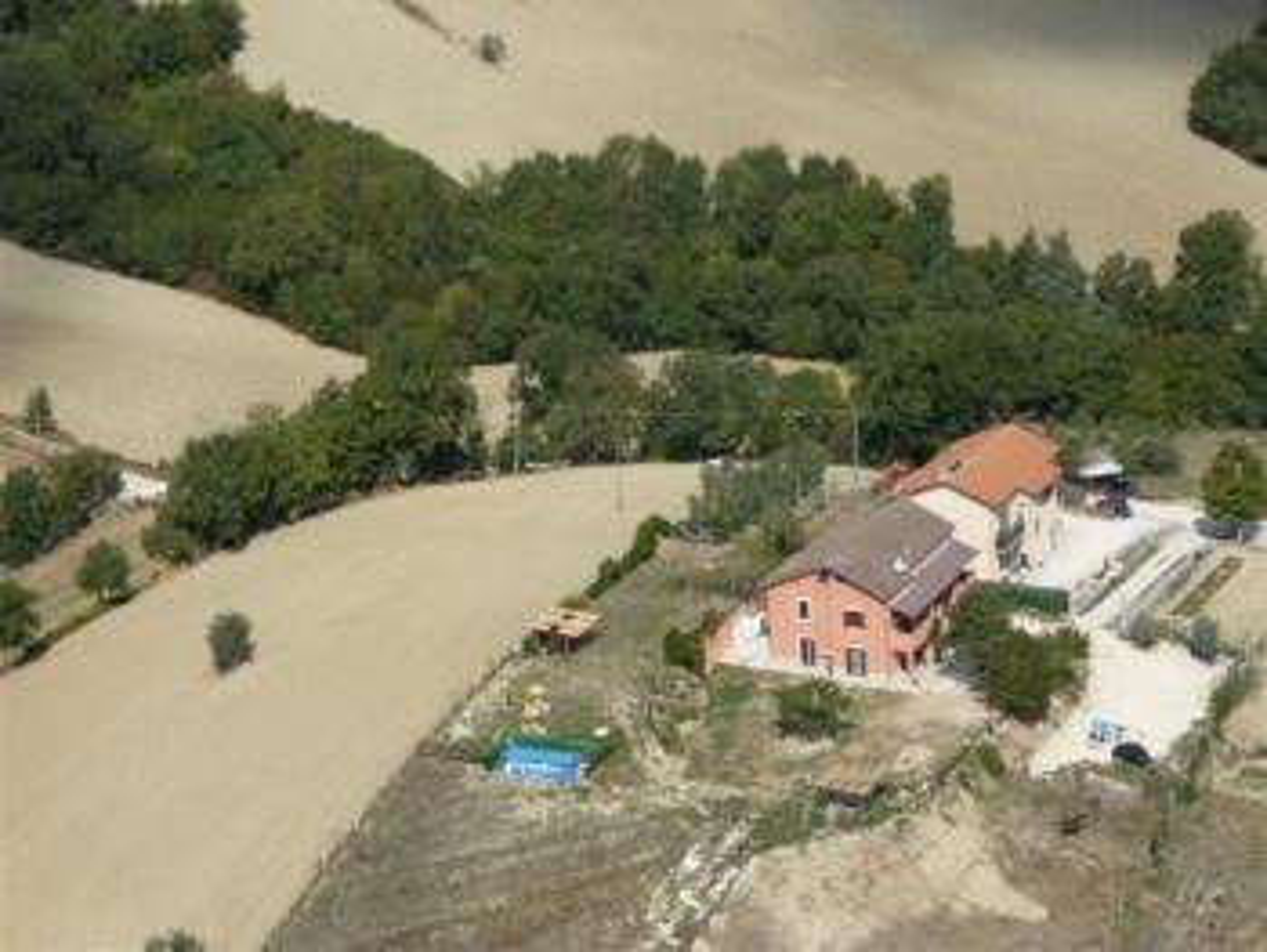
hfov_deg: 19.6
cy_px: 476
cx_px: 634
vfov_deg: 14.8
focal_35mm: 100
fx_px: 3663
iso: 100
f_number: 5.1
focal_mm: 16.5
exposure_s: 1/800
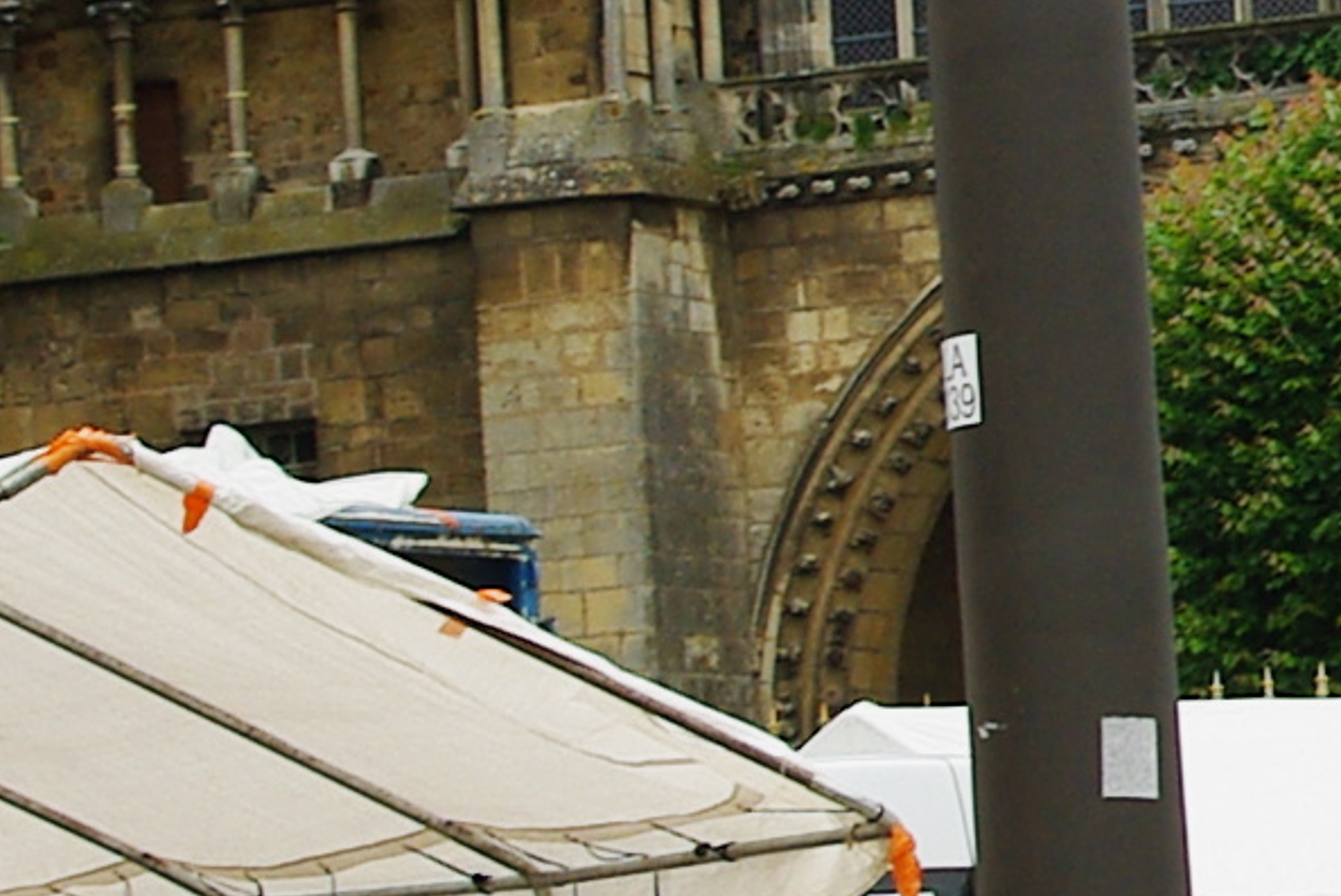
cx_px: 2276
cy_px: 23
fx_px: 11183
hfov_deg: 6.7
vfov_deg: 4.6
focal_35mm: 300
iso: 200
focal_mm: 30.63
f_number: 6.7
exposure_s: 1/180
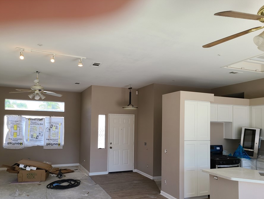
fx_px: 229
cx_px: 143
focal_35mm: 30
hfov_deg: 59.9
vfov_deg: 46.7
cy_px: 114
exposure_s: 1/184
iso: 40
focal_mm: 5.4
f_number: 1.8
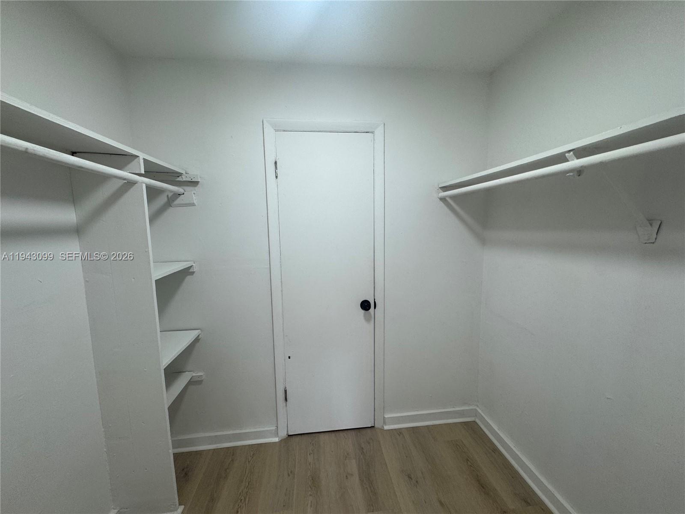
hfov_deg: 102.1
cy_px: 257
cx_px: 342
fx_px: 277
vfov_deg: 85.7
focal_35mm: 14
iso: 80
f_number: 2.2
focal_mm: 2.22
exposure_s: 1/120
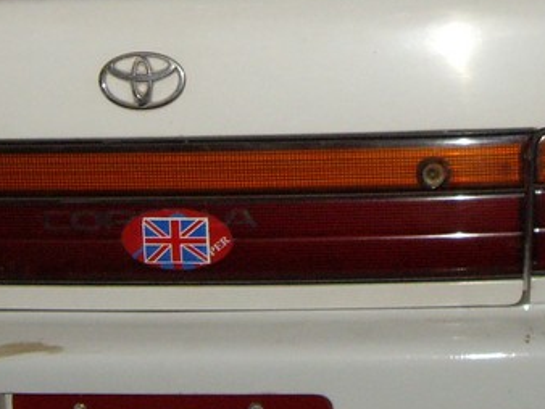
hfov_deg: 17.1
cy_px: -63
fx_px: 1812
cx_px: 276
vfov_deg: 12.6
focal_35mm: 115
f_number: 2.7
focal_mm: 6.2
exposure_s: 1/40
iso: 200
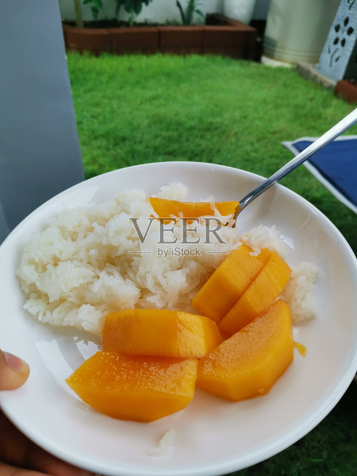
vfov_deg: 67.3
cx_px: 178
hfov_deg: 53.1
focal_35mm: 26
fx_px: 358
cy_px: 238
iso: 50
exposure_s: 1/191
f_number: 1.8
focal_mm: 4.75
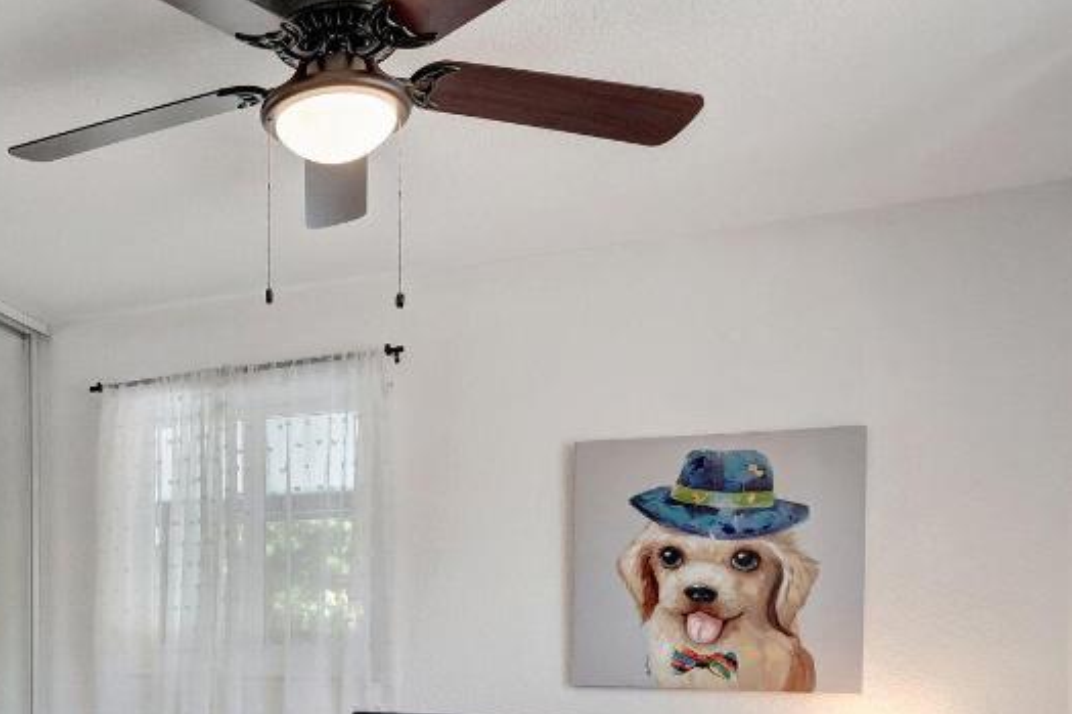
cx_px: 169
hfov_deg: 52.3
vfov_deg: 38.0
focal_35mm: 33
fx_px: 982
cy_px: 606
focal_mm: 10
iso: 640
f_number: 8
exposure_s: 1/10
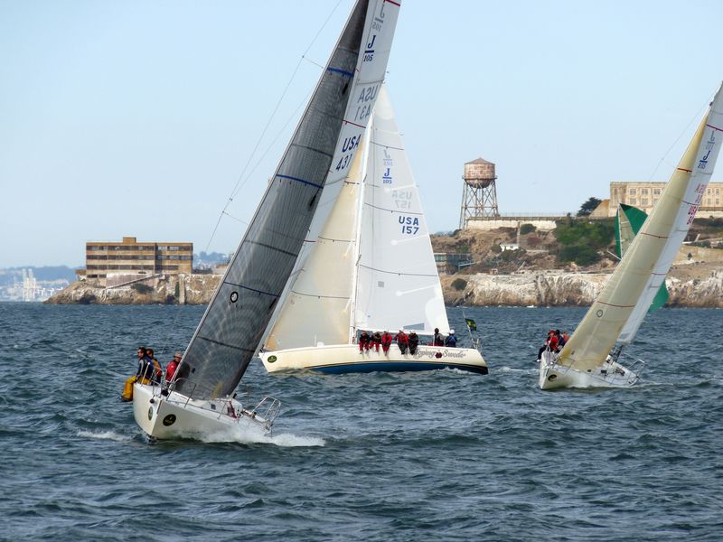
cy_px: 271
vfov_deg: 4.8
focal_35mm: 310
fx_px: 6475
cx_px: 362
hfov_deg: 6.4
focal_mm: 55.1
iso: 100
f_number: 4.5
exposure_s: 1/1000
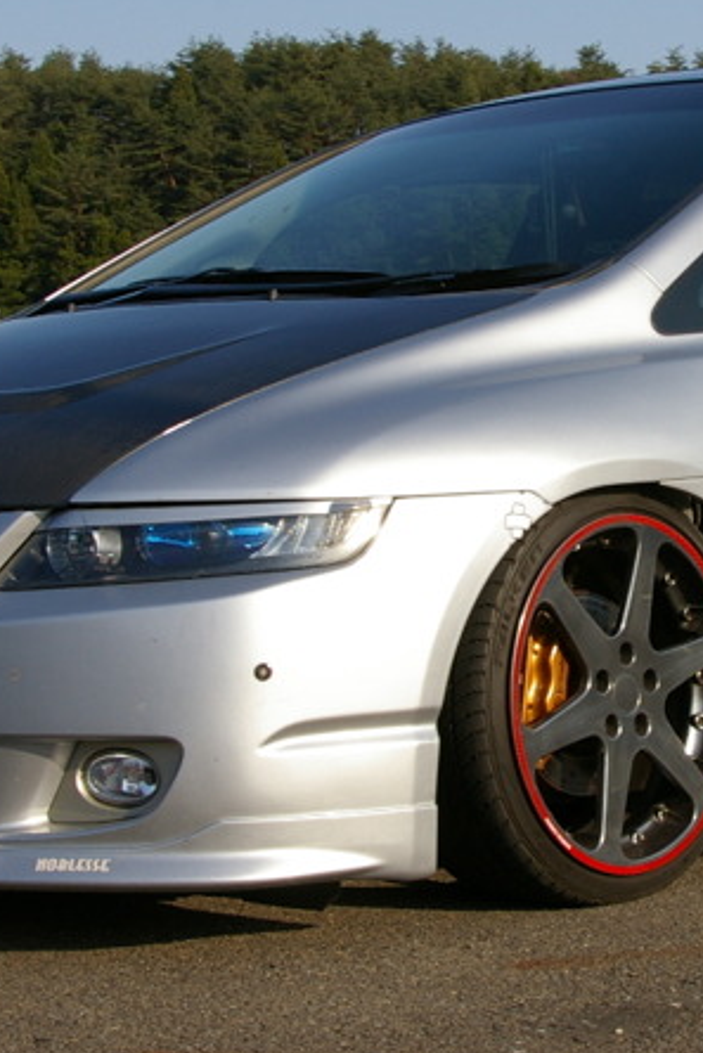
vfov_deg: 21.8
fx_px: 2726
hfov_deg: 14.5
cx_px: 646
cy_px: 414
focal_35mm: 93
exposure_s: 1/125
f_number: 16
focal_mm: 27
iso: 200
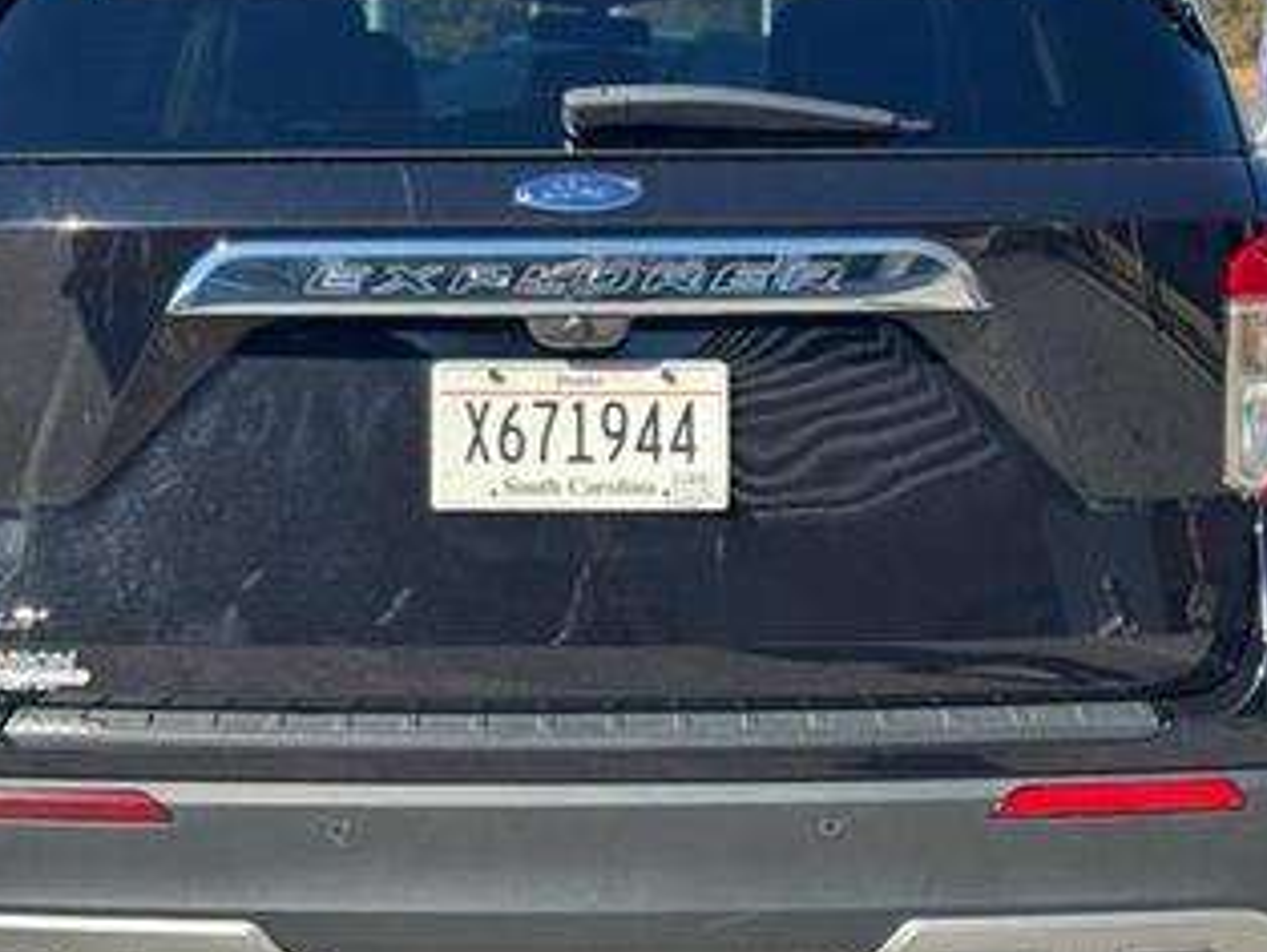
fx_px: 2820
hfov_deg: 25.3
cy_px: 379
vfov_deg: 19.1
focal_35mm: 77
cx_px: 581
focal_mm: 6.76
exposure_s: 1/1193
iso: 64
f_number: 1.78
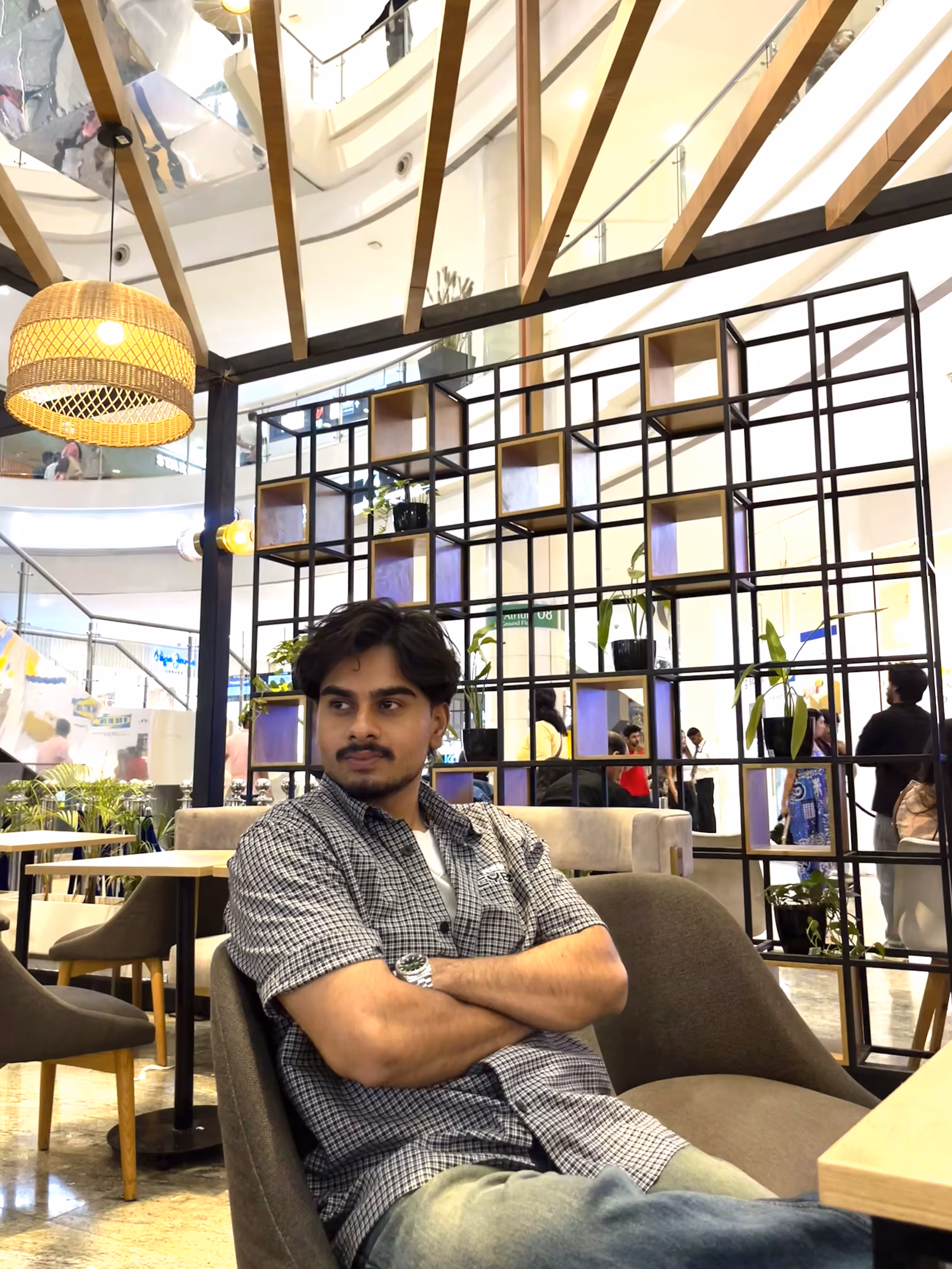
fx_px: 953
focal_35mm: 26
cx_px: 476
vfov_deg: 67.3
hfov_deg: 53.1
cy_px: 634
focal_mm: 5.1
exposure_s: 1/50
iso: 125
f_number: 1.6
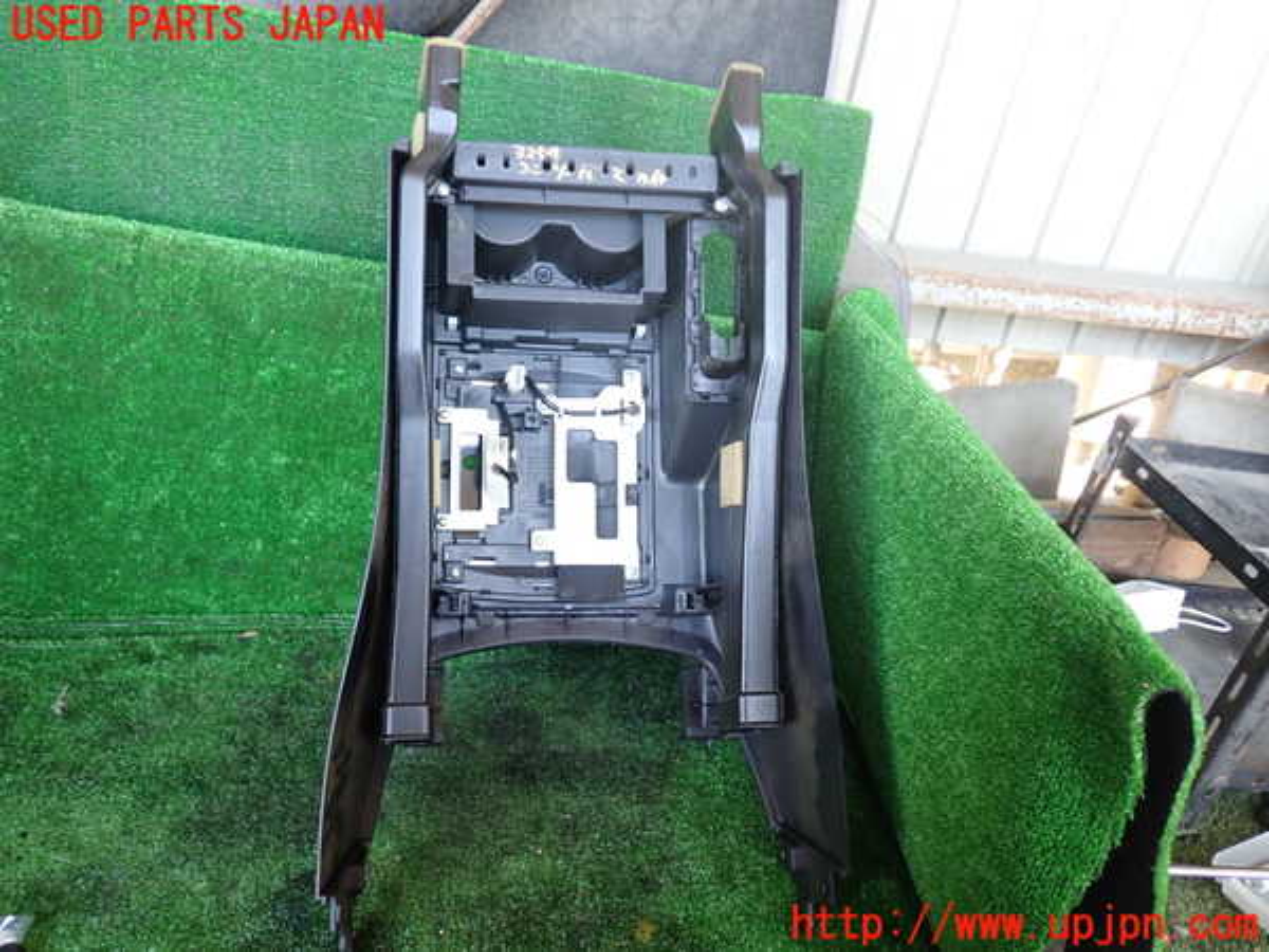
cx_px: 634
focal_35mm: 30
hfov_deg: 60.0
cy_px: 476
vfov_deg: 46.8
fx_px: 1100
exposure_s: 1/50
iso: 200
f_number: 2.3
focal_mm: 5.4
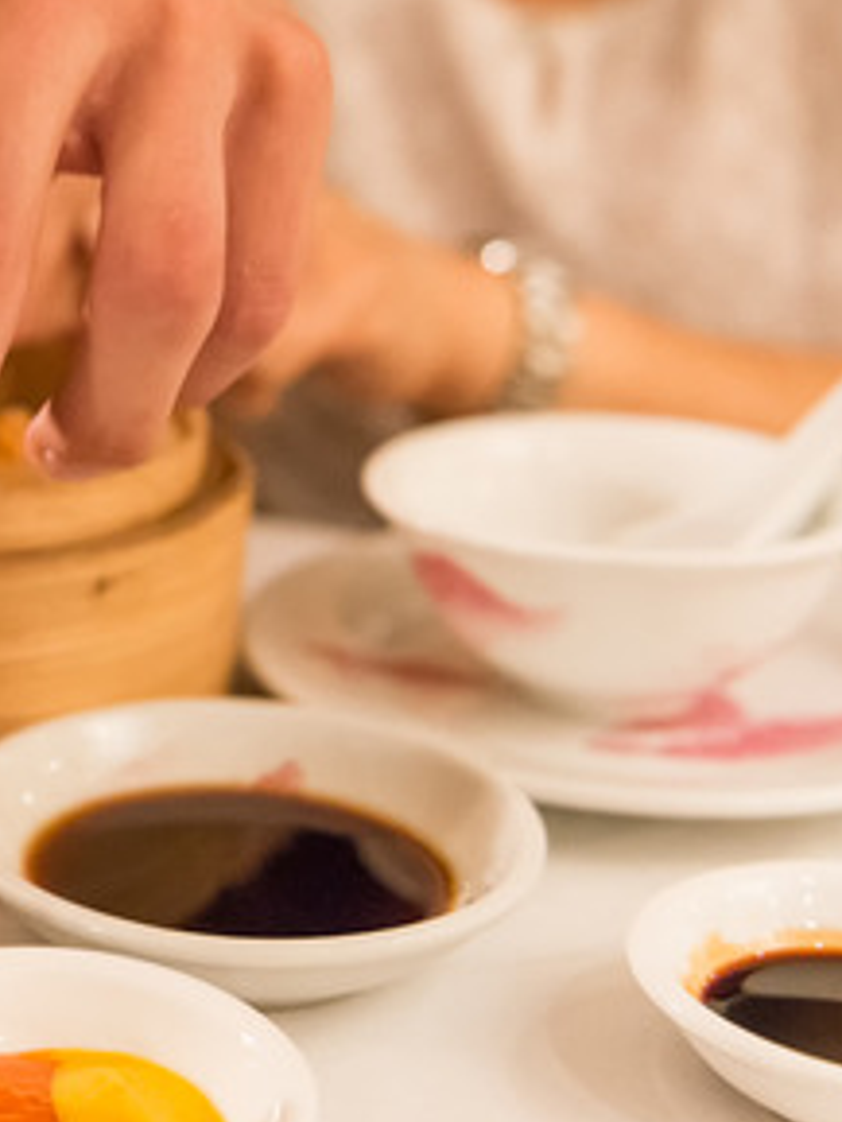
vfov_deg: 23.5
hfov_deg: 16.9
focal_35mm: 83
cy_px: 402
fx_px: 2690
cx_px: -206
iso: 2500
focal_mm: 32
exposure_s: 1/125
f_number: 2.8
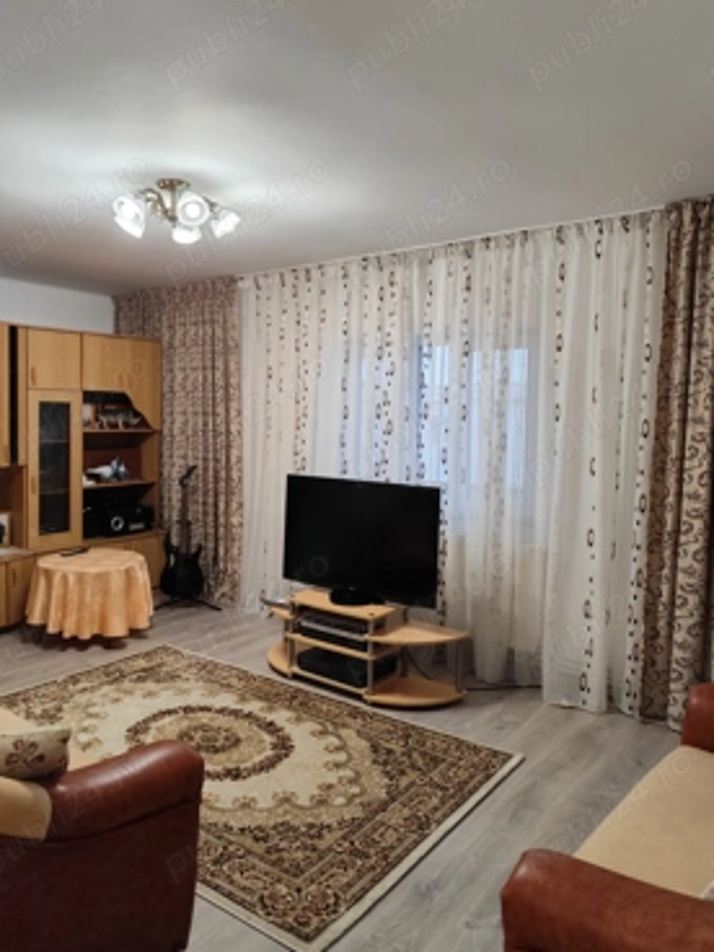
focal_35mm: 25
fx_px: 688
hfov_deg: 54.8
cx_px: 336
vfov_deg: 69.4
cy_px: 460
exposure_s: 1/100
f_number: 1.65
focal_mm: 6.19
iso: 400
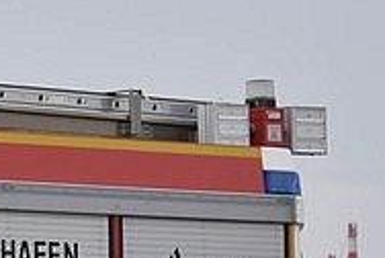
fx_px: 4349
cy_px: 362
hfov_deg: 5.0
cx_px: -479
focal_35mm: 406
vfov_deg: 3.4
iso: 250
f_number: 8
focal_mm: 85
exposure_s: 1/250
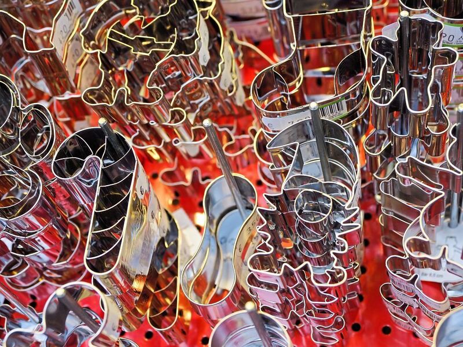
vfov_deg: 21.6
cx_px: 232
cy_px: 174
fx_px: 910
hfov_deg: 28.6
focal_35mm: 68
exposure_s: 1/60
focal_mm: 34
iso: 200
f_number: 4
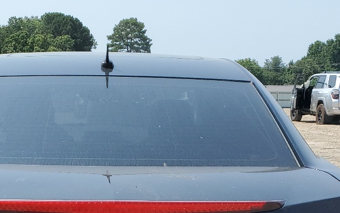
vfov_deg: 17.0
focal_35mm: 71
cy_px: 296
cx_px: 106
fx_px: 658
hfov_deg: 28.7
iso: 50
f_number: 1.5
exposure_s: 1/2500
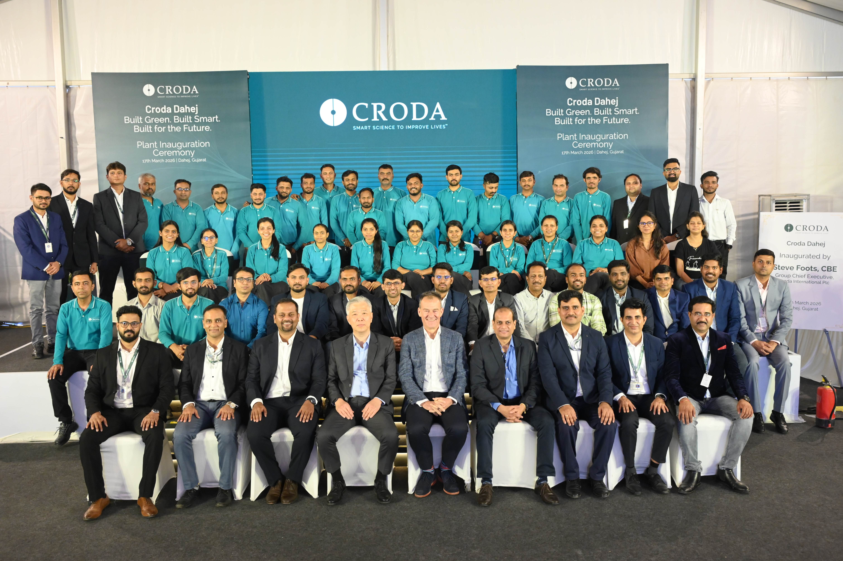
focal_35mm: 34
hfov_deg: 55.1
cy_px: 280
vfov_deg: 38.3
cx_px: 422
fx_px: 807
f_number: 4.5
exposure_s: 1/200
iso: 4000
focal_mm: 34.5
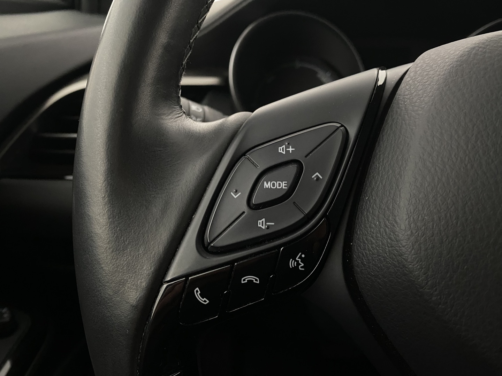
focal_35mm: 25
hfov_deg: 69.4
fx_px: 363
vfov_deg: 54.9
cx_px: 251
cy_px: 188
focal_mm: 4.25
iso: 800
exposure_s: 1/25
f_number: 1.8
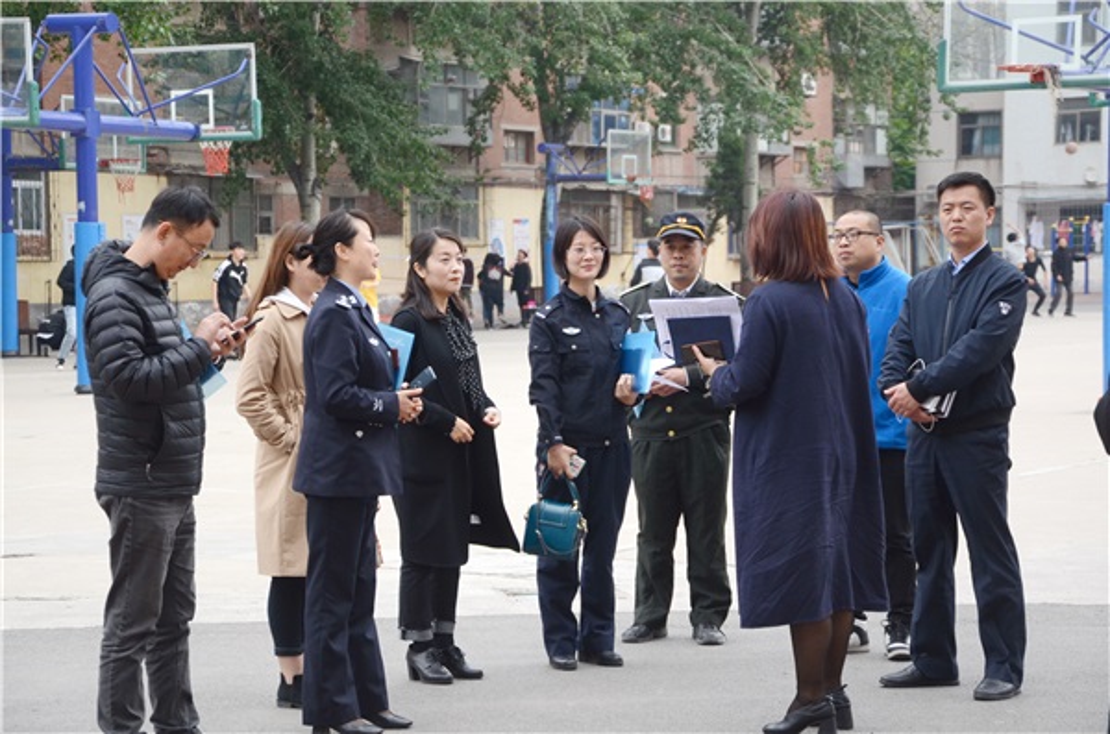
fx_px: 3045
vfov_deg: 13.8
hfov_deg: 20.7
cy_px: 367
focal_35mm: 99
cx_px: 555
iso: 250
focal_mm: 66
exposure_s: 1/125
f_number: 5.3
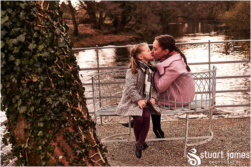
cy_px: 84
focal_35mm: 53
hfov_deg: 37.5
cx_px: 126
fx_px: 370
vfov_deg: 25.6
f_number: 4
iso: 1600
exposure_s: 1/2500
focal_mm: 35
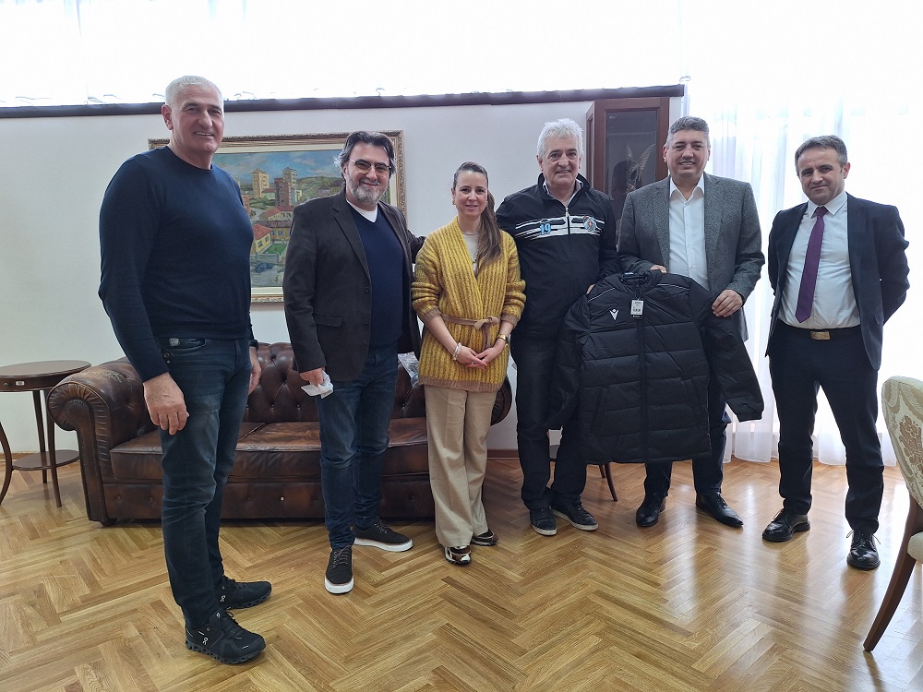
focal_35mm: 23
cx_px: 462
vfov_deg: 58.9
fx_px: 613
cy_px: 346
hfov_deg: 73.9
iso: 40
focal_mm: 5.54
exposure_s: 1/50
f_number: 1.8
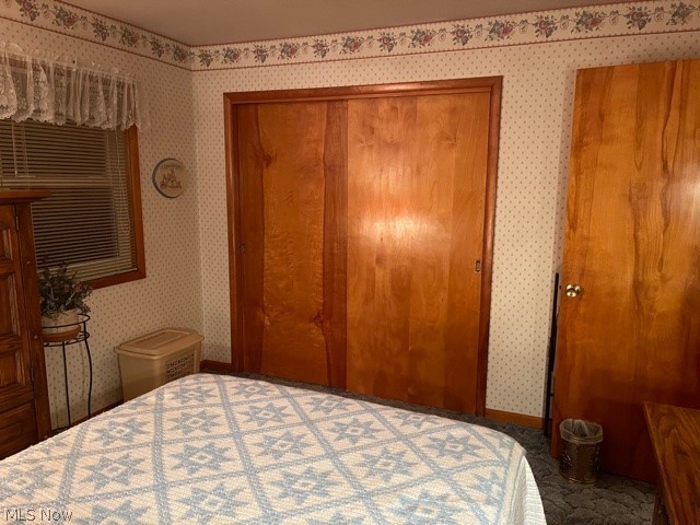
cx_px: 350
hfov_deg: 67.3
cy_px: 262
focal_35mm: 26
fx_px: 526
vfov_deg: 53.1
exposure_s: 1/30
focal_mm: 5.1
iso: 640
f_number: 1.6
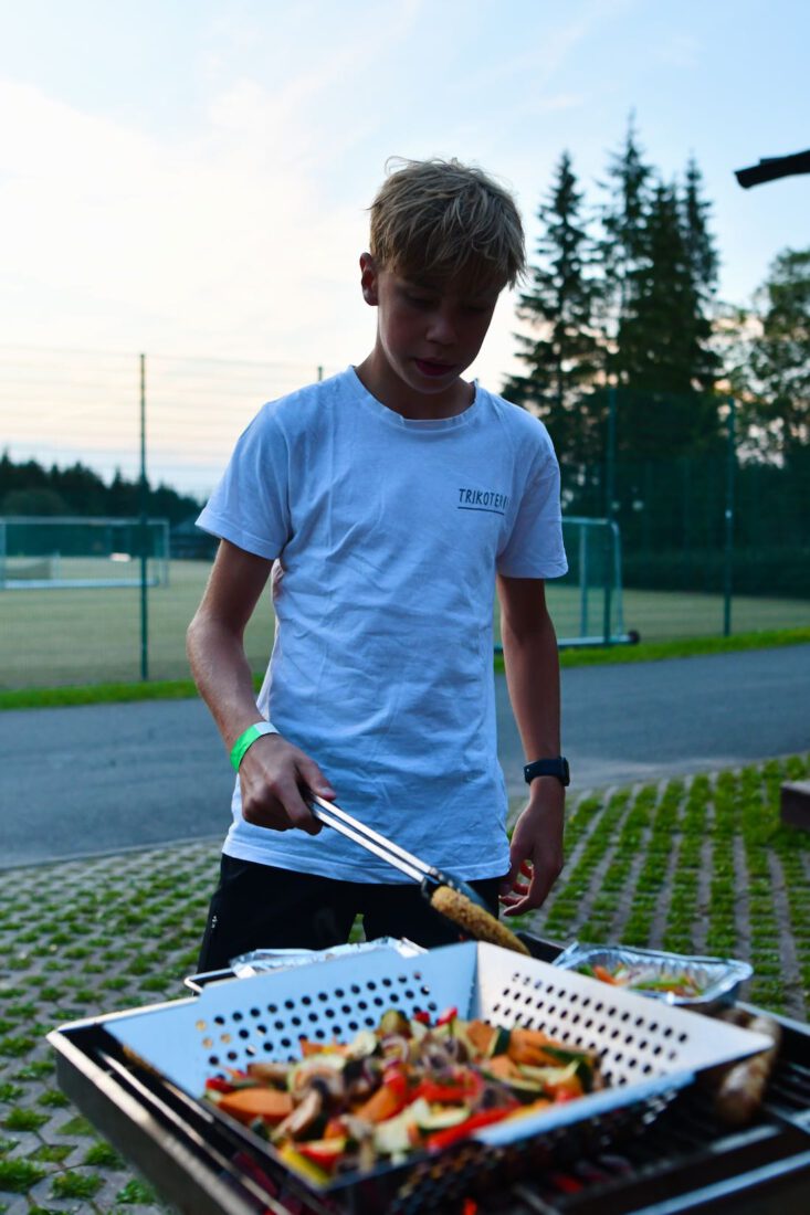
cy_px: 608
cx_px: 405
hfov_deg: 36.9
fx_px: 1215
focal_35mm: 36
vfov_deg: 53.1
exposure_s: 1/200
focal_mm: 24
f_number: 2.8
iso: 800
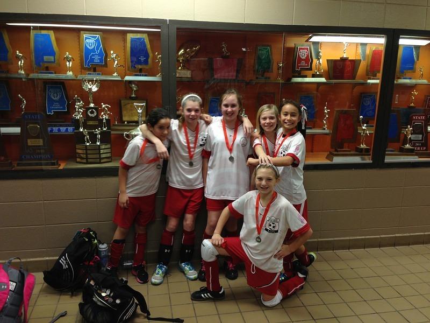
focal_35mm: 33
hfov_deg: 55.4
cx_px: 215
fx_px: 410
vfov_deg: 42.9
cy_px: 162
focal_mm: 4.13
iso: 64
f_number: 2.4
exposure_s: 1/20
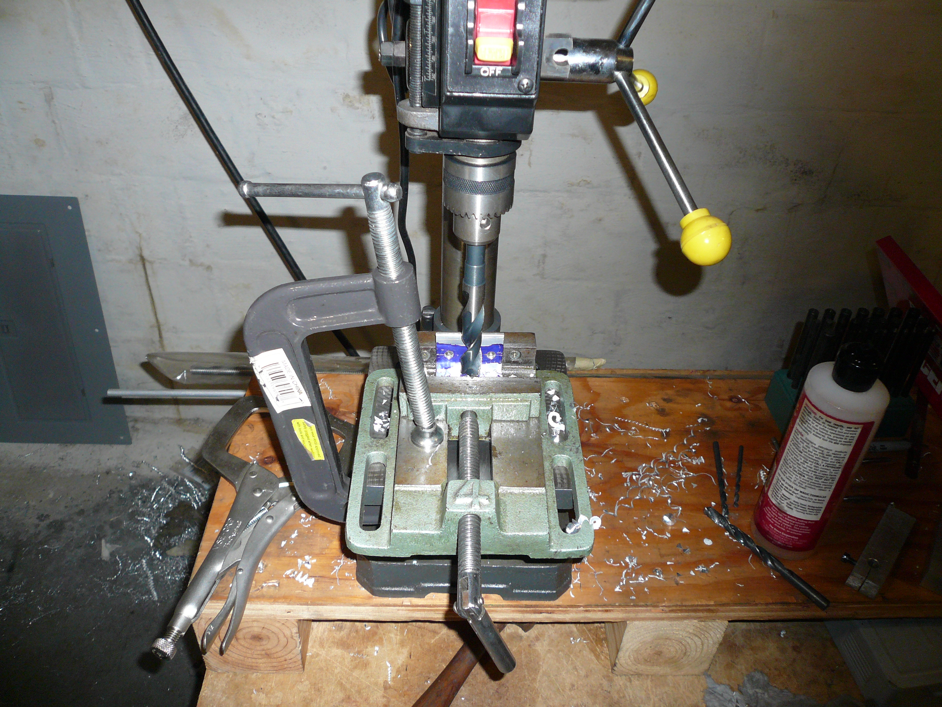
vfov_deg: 49.7
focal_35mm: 28
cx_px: 471
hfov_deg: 63.4
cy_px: 354
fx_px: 762
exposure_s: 1/30
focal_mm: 4.6
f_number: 2.8
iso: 125
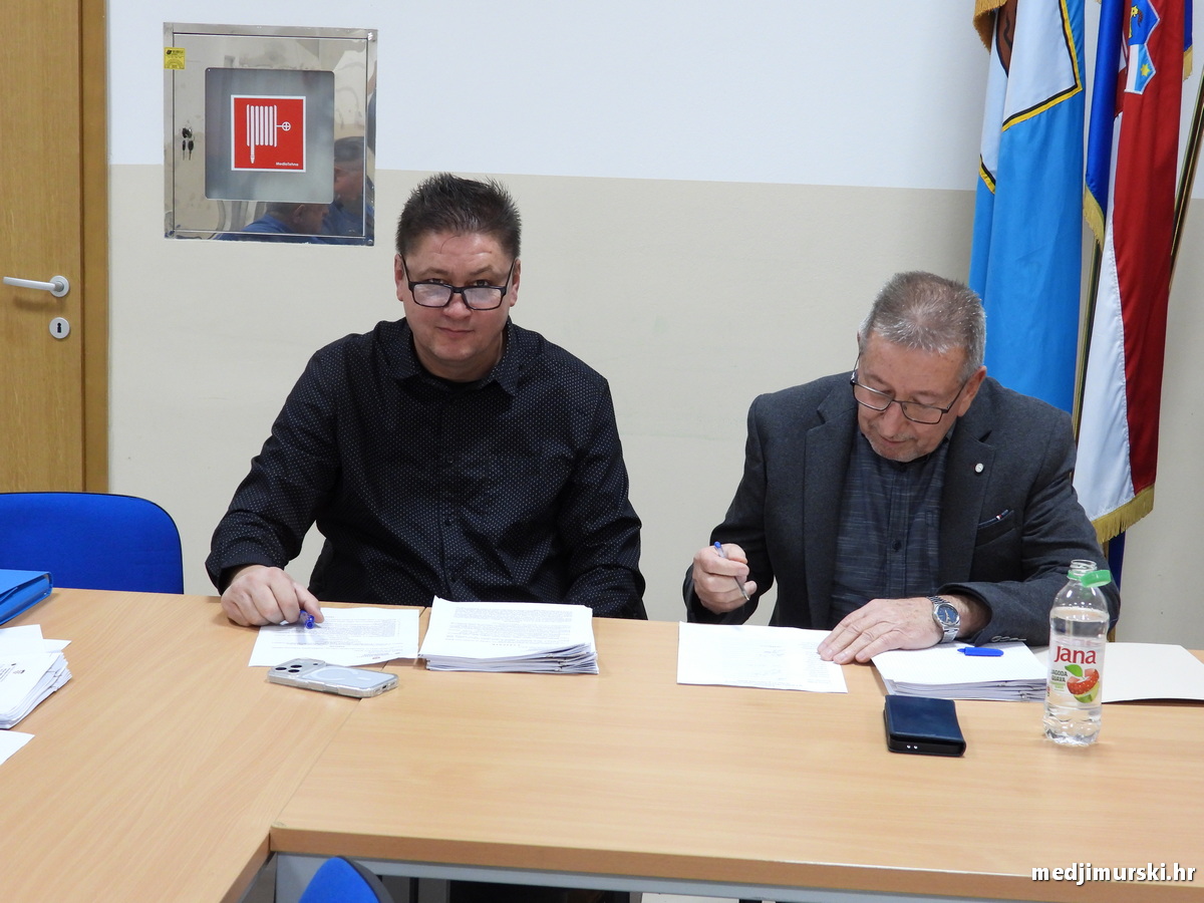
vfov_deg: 26.6
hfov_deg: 34.9
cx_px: 602
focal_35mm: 55
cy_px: 452
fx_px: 1913
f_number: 3.5
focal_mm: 9.8
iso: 400
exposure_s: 1/25
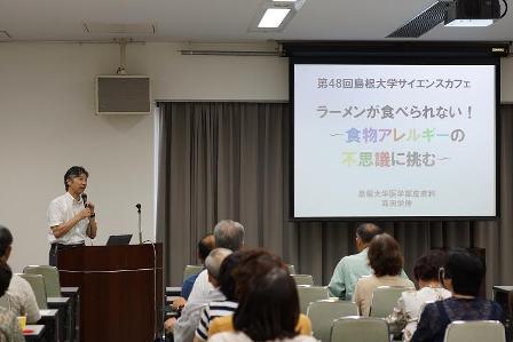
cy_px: 171
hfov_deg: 24.6
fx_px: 1176
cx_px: 256
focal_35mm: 82
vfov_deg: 16.6
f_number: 3.5
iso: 400
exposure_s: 1/100
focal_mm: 55
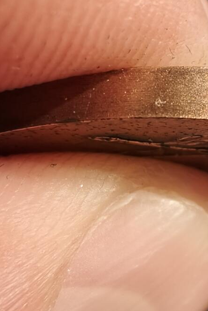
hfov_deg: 19.4
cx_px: 264
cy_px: 134
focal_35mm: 65
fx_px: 563
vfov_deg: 30.9
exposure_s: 1/75.3
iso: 200
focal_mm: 2.32
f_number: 2
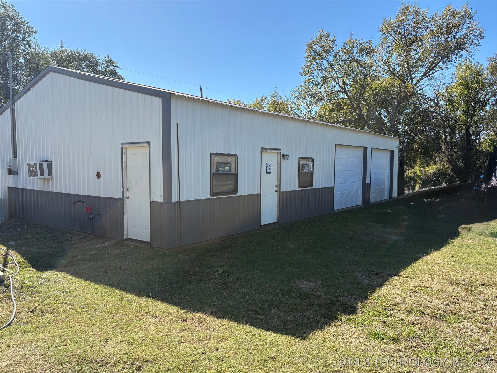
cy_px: 186
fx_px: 373
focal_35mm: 26
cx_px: 248
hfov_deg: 67.3
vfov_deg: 53.1
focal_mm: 5.96
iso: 50
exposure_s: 1/1953
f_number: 1.6
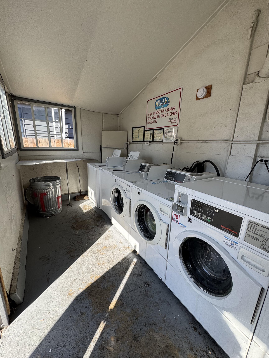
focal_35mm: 14
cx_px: 134
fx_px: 145
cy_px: 179
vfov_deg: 102.1
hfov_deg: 85.7
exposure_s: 1/356
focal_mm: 2.22
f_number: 2.2
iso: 40
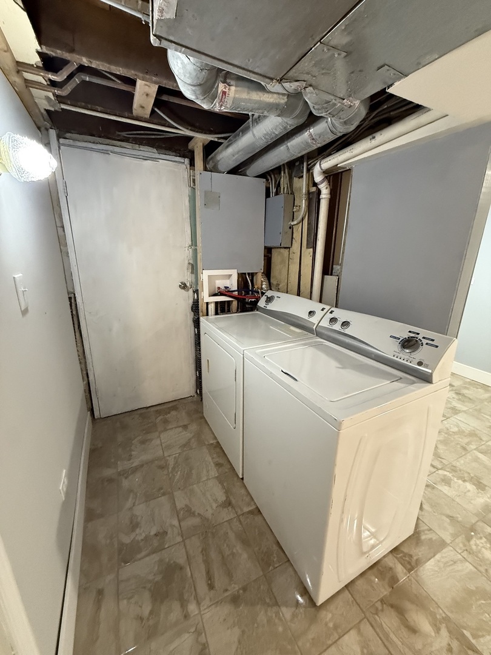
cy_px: 328
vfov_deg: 102.1
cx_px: 246
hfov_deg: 85.7
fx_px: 265
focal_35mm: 14
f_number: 2.2
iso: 640
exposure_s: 1/60
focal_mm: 2.22
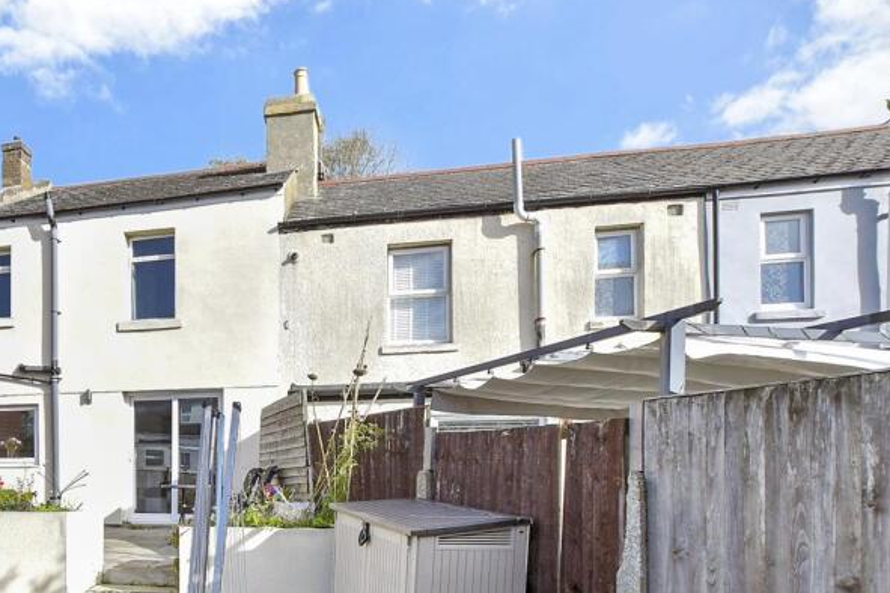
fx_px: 643
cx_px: 190
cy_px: 484
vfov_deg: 46.6
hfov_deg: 63.9
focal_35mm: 26
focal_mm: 10
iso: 160
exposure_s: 1/250
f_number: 6.3
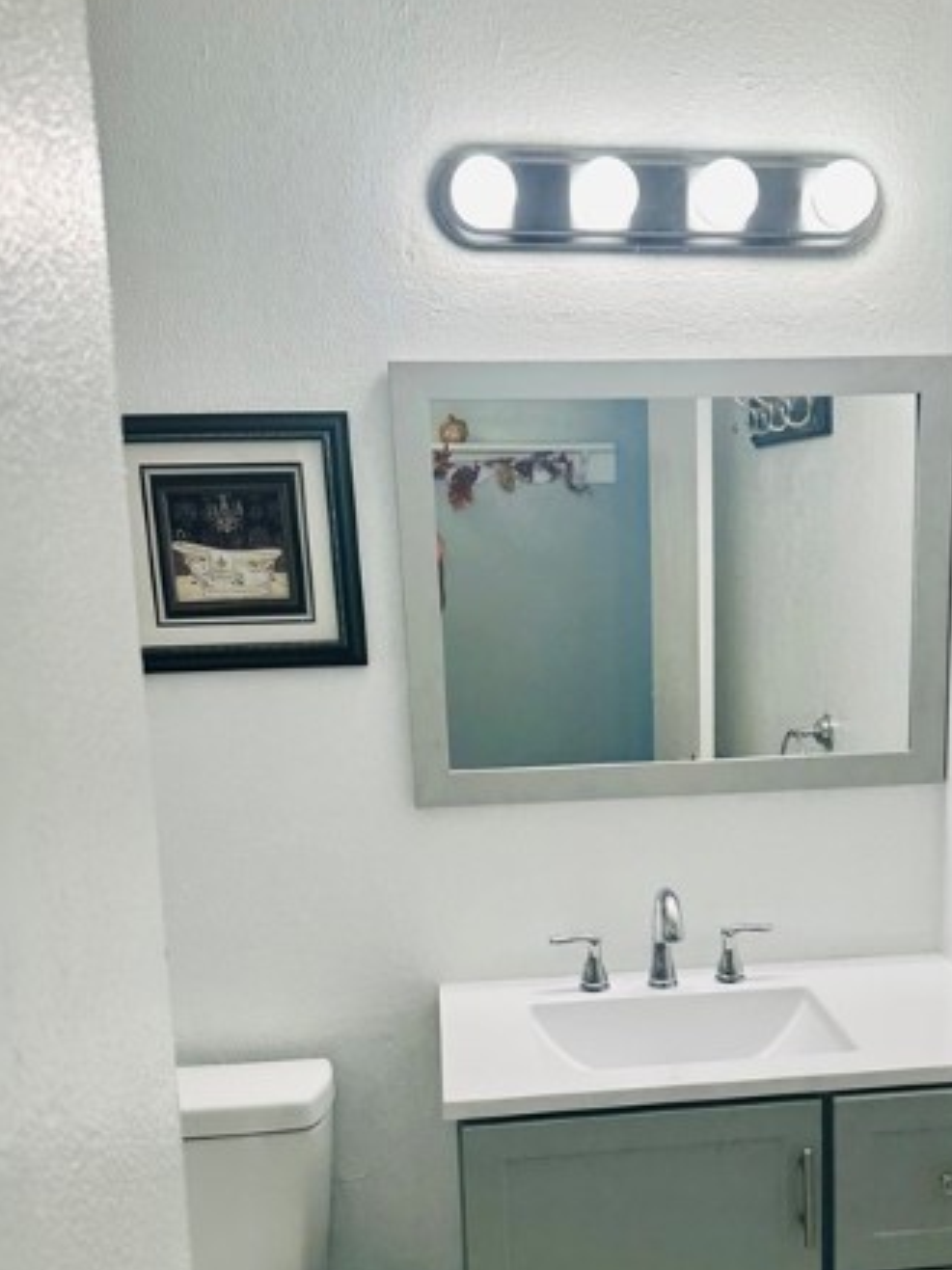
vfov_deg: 44.1
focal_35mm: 42
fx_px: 1541
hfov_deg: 33.9
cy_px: 853
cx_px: 666
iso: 64
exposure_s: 1/141
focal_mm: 6.86
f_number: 1.78
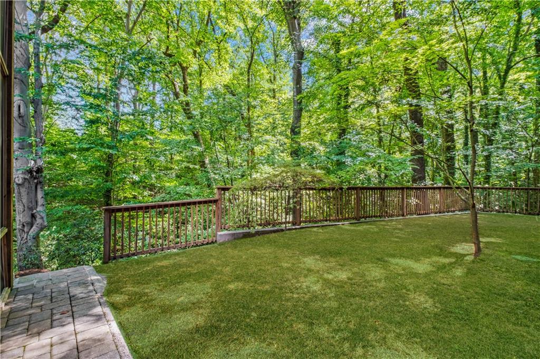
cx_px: 270
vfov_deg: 77.3
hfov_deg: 100.4
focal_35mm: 15
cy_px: 180
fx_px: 225
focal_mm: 10
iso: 200
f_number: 13
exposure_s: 1.6
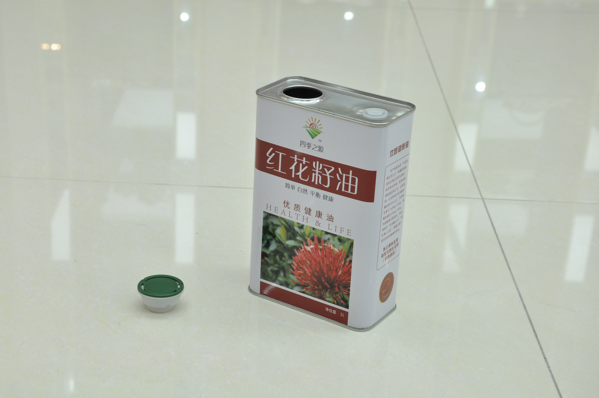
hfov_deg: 28.1
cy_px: 199
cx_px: 300
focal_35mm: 72
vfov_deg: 18.9
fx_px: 1197
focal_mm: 48
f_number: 10
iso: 500
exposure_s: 1/25
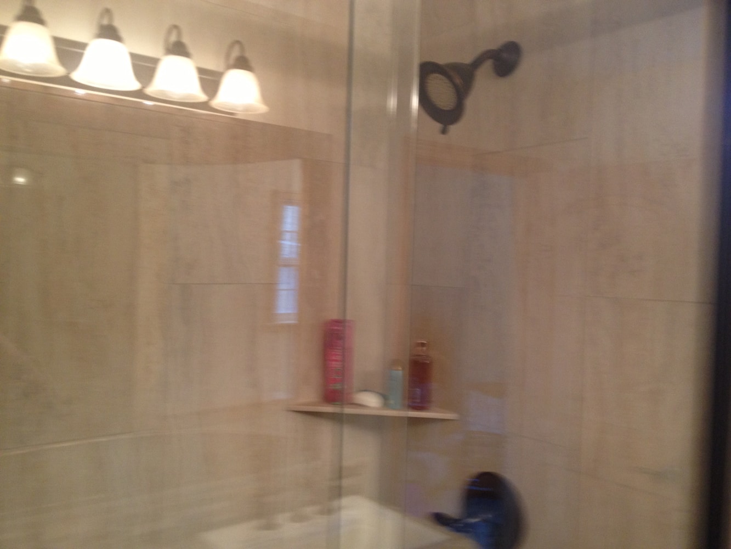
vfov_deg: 40.7
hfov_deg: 52.6
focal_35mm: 35
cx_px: 366
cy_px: 274
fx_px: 739
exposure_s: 1/20
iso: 125
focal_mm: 4.28
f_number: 2.4
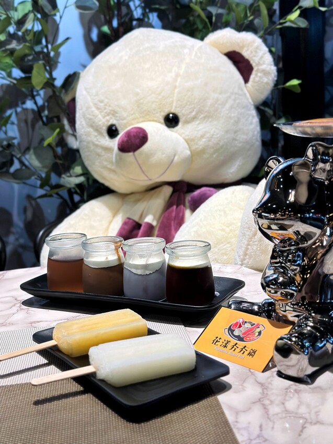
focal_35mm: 48
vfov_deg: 39.7
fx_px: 616
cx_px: 166
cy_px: 222
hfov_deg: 30.3
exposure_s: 1/60
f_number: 1.78
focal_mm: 6.86
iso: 250
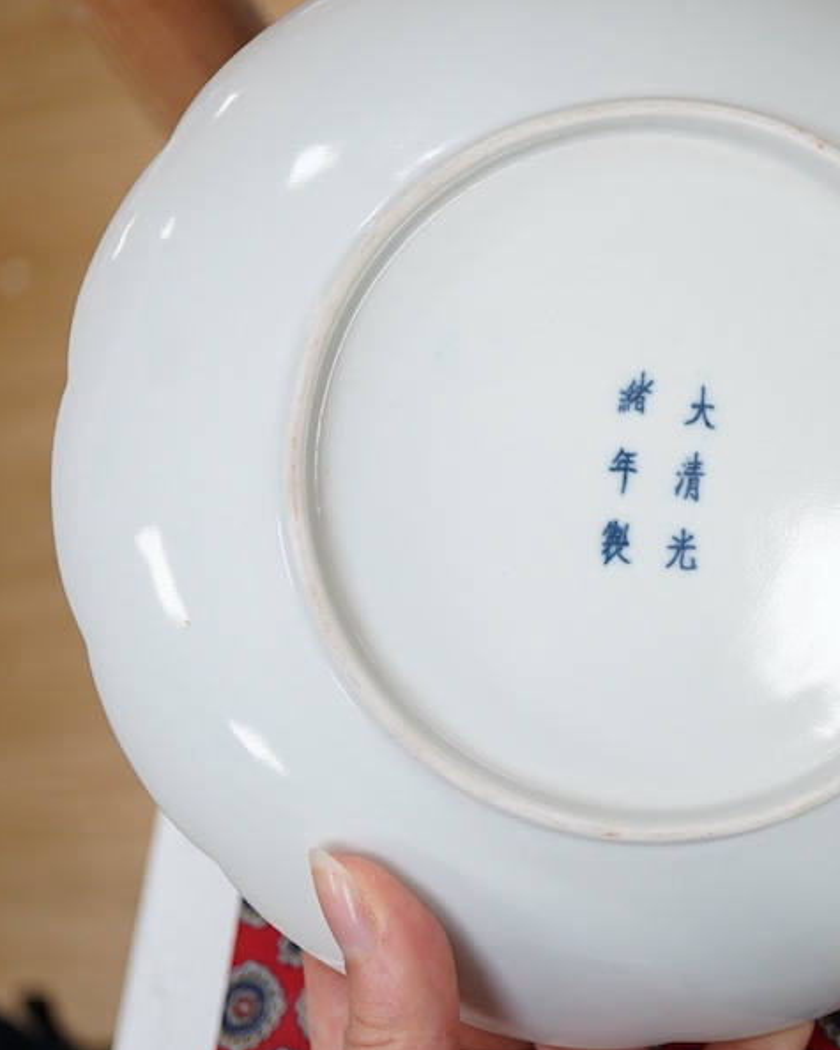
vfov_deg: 29.6
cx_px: 562
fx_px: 1989
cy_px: 529
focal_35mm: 64
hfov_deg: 23.7
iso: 800
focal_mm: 30
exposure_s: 1/125
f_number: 3.5
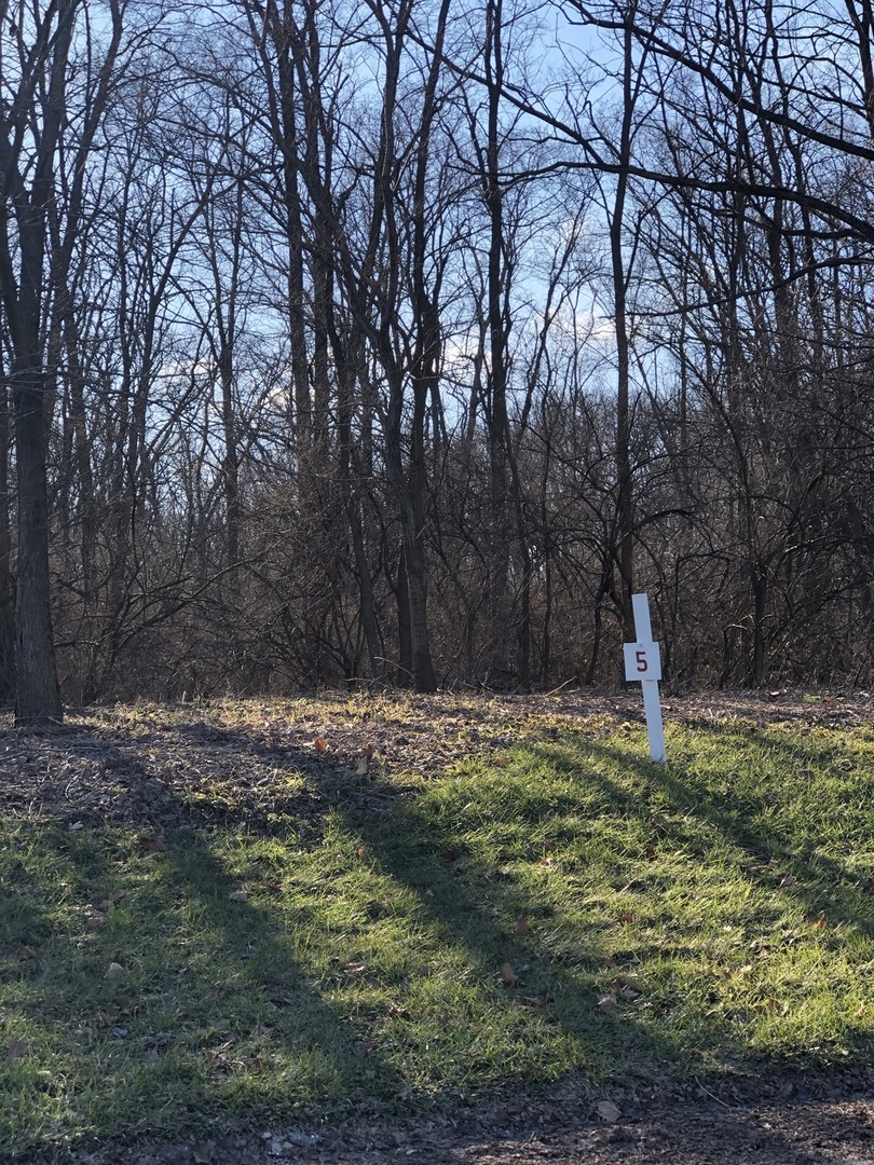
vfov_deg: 33.8
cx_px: 437
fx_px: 1919
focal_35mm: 57
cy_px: 582
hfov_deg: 25.7
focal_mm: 6.6
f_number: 2.8
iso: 20
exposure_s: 1/300
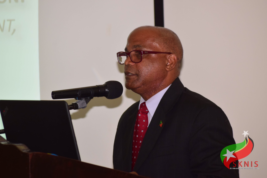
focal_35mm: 248
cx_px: 134
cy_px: 89
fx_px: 1835
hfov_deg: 8.3
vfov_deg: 5.6
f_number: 7.1
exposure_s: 1/80
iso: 800
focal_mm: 165
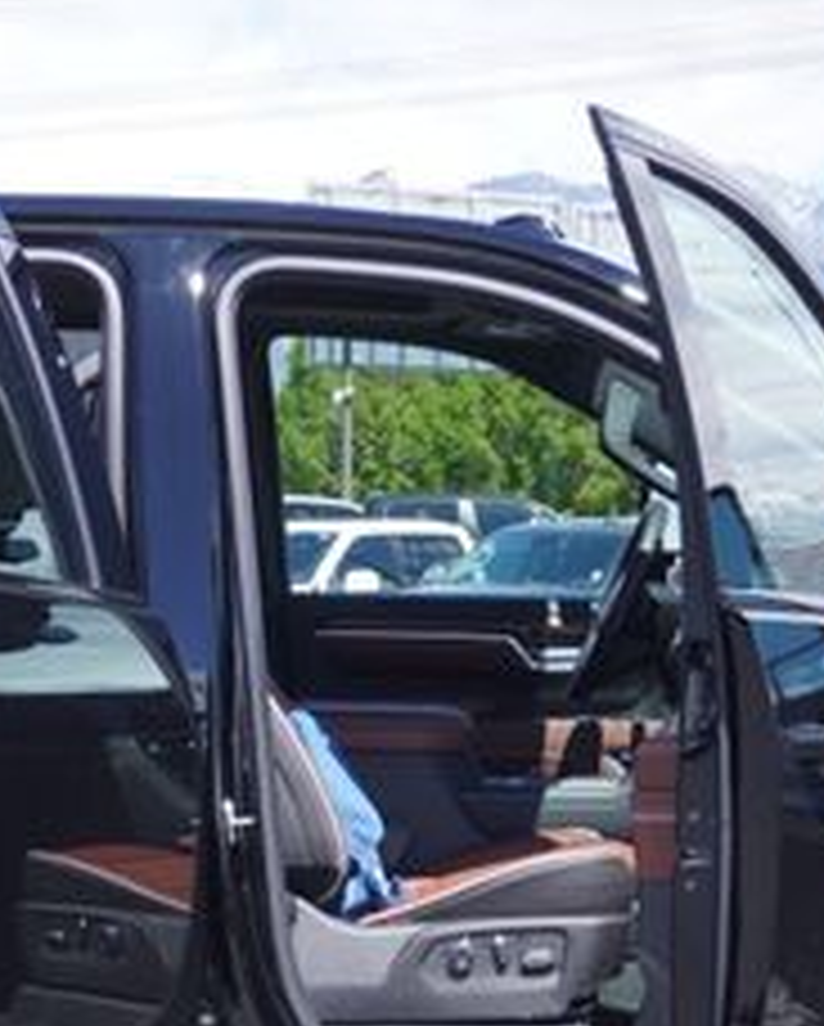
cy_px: 918
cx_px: 675
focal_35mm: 130
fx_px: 3965
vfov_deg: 14.6
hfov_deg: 11.8
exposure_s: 1/125
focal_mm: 33
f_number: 8
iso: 100
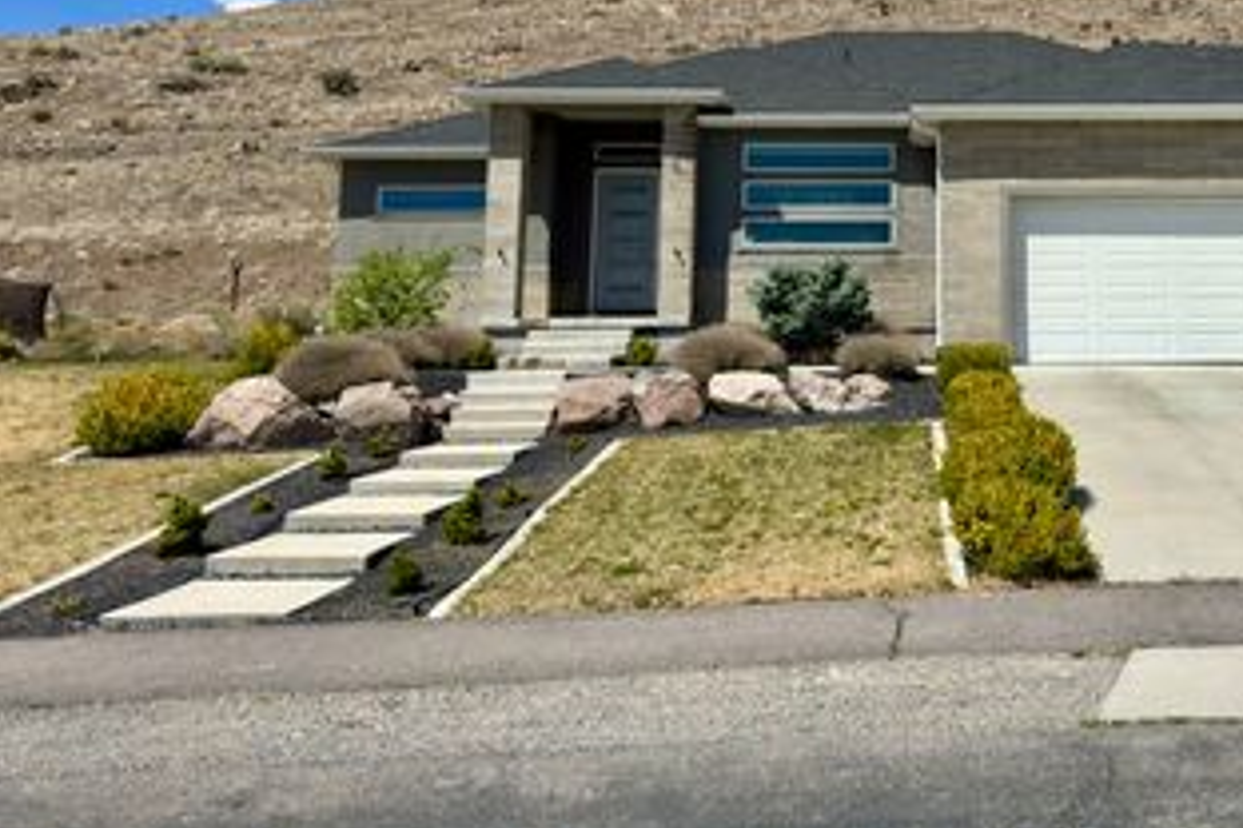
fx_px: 1381
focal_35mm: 40
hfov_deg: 46.0
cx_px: 992
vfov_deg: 32.0
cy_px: 102
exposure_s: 1/11628
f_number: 1.78
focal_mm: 6.76
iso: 100
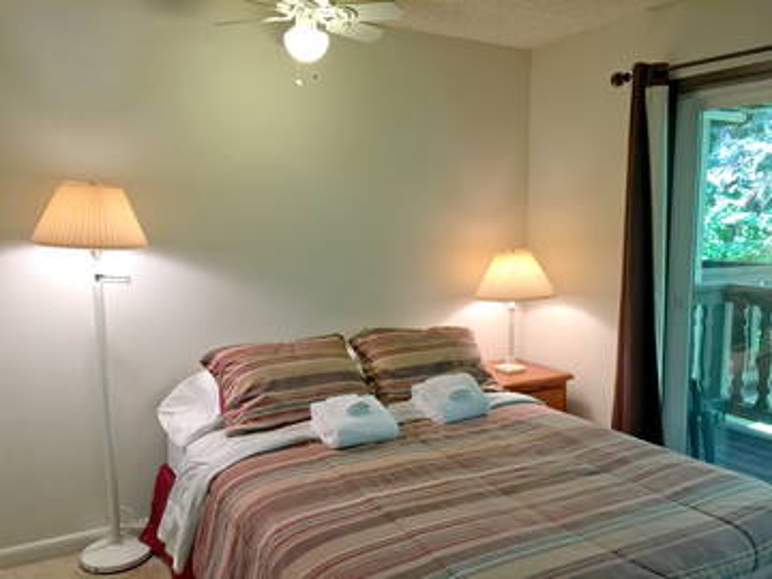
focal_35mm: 29
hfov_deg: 61.7
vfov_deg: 48.2
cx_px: 386
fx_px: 647
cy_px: 290
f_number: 2.2
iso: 50
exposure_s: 1/30
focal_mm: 4.15
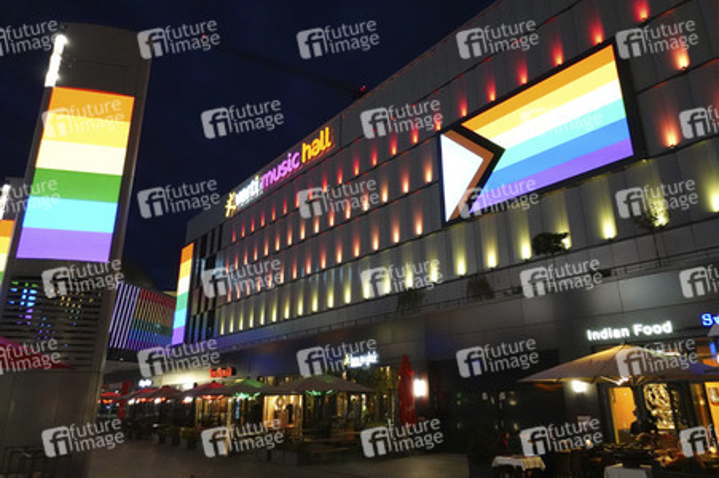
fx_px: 479
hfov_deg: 73.8
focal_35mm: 24
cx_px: 360
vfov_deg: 53.1
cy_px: 239
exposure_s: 1/200
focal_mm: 9.4
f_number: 2
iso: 3200
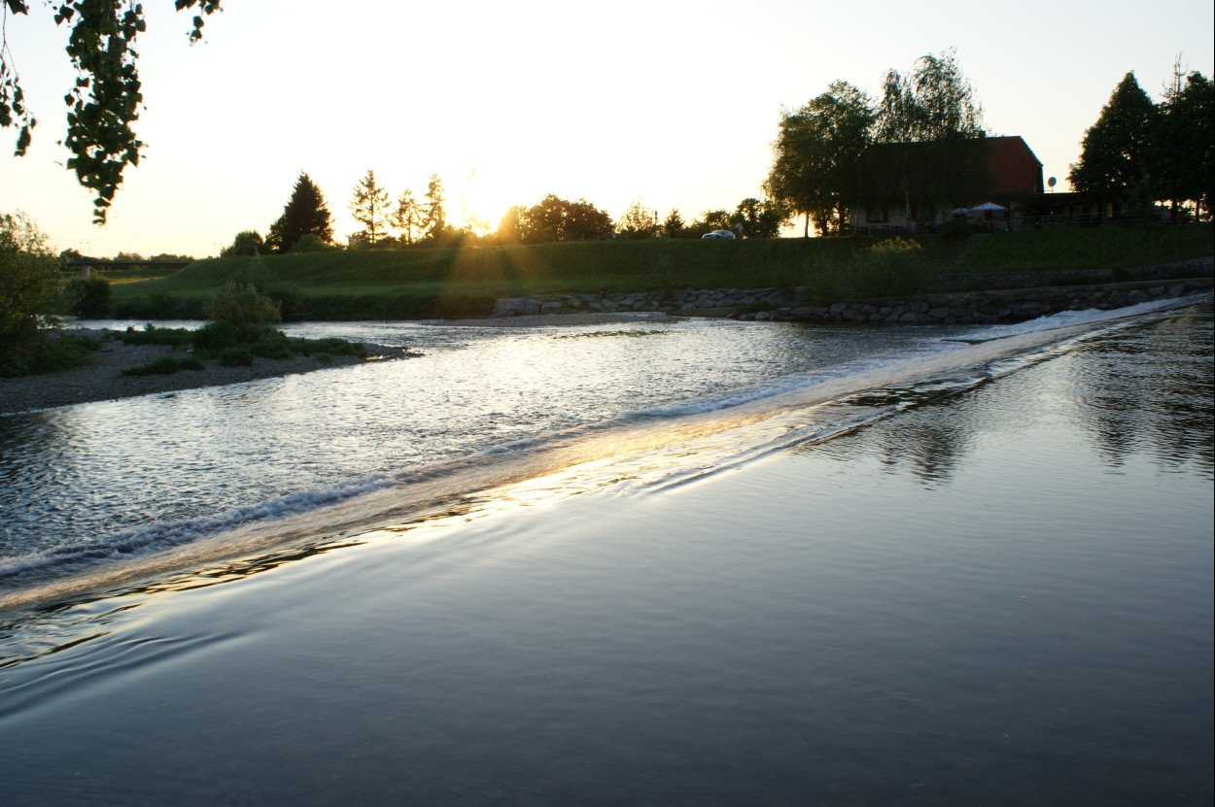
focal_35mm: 30
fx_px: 1012
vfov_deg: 43.5
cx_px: 608
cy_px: 404
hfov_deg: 62.0
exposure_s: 1/25
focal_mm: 20
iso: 100
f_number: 13
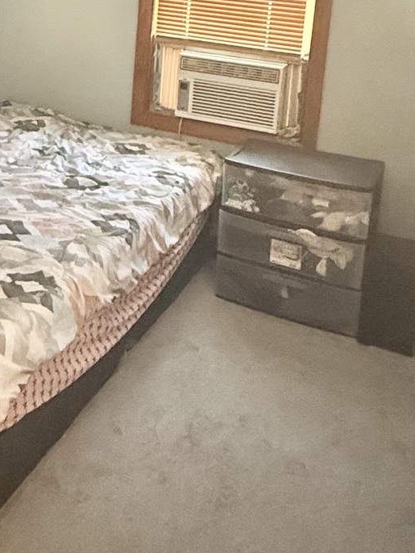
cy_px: 34
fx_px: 751
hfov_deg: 29.3
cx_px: 23
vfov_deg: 37.2
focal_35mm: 47
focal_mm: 2.22
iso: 1250
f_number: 2.2
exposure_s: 1/40
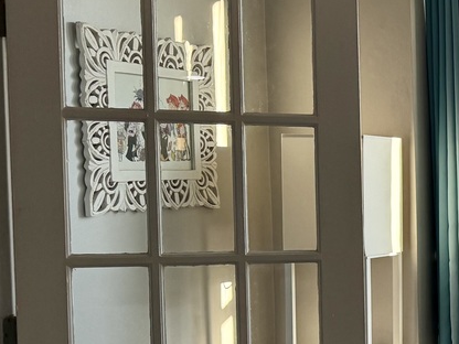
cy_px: 254
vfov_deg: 17.7
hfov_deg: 19.2
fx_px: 1101
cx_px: 769
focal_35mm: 83
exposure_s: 1/385
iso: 100
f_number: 1.78
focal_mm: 6.76
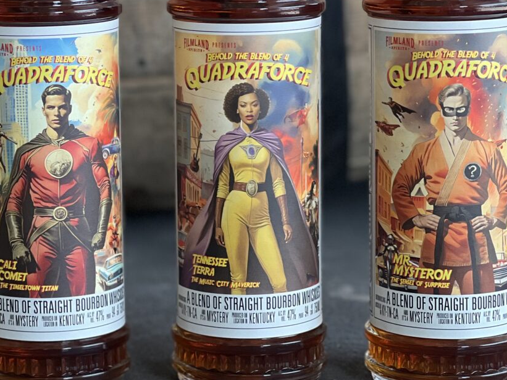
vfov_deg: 10.3
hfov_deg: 13.7
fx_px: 2109
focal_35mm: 144
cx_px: 137
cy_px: 100
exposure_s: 1/120
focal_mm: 9
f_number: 2.8
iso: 160
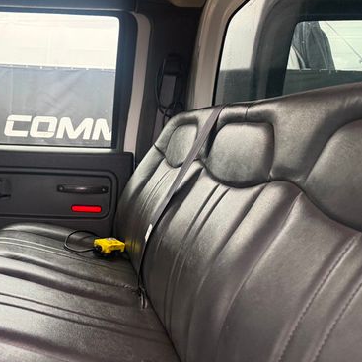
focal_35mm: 37
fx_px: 438
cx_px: 69
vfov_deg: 44.8
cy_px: 157
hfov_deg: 42.8
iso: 200
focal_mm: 6.76
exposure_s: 1/171
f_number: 1.78
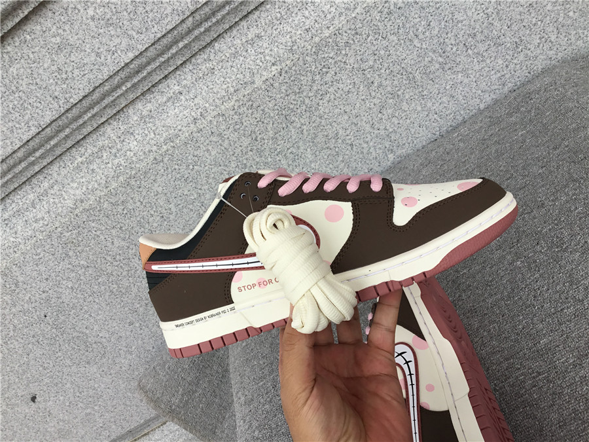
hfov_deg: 58.4
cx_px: 294
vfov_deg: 45.4
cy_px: 221
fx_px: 527
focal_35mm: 31
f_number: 2.4
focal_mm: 3.3
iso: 25
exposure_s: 1/297
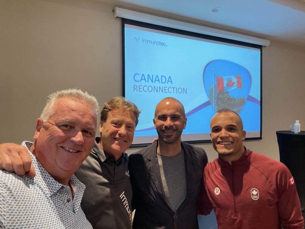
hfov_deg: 73.9
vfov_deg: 58.9
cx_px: 152
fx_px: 203
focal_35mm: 23
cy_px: 114
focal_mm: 2.71
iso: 320
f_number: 2.2
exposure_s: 1/40
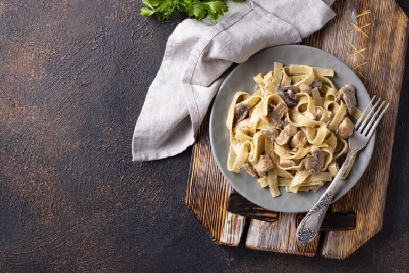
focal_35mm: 50
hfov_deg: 39.6
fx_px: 568
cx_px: 204
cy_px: 136
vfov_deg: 27.0
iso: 100
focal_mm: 50
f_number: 8
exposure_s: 1/125
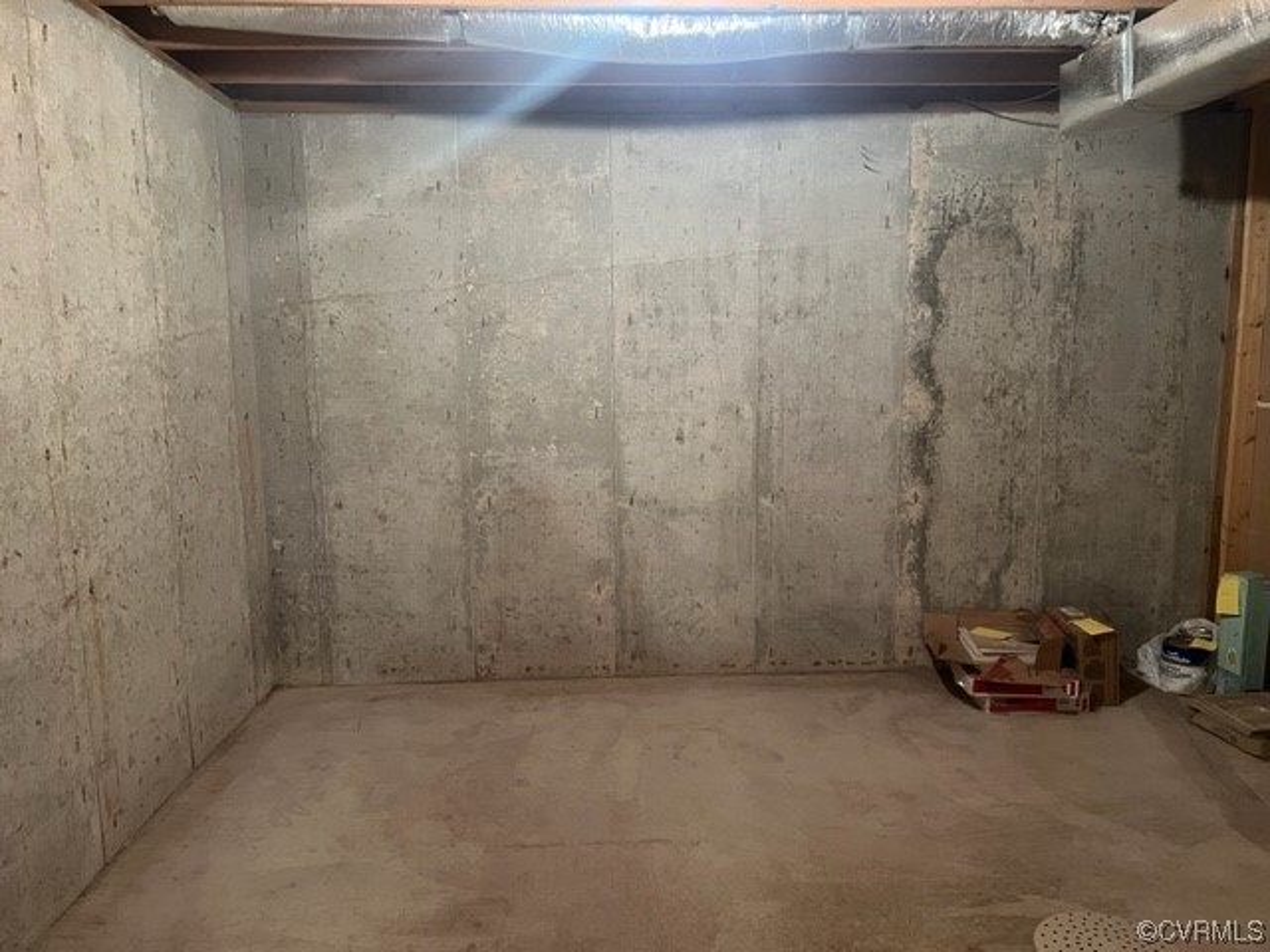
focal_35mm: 26
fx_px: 954
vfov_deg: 53.1
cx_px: 635
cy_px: 476
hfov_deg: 67.3
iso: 400
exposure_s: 1/40
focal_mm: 5.7
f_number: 1.5
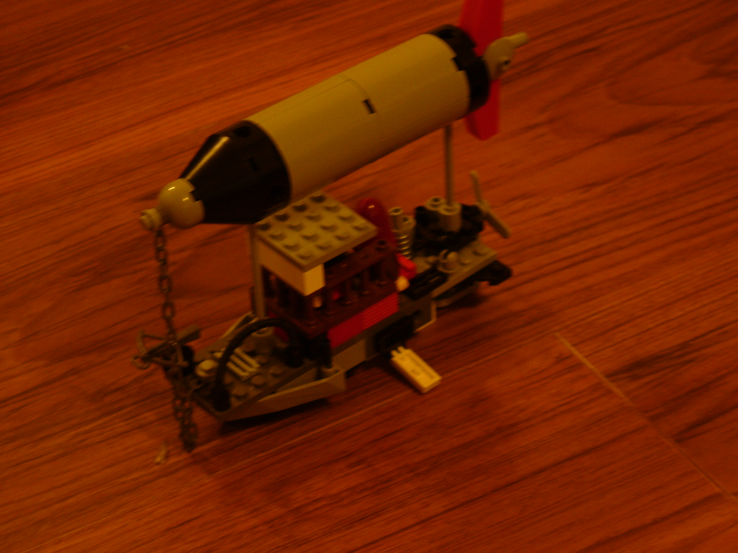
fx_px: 2089
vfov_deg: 15.1
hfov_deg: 20.0
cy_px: 276
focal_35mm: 98
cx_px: 369
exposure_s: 1/8
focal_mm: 16.1
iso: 100
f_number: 3.5
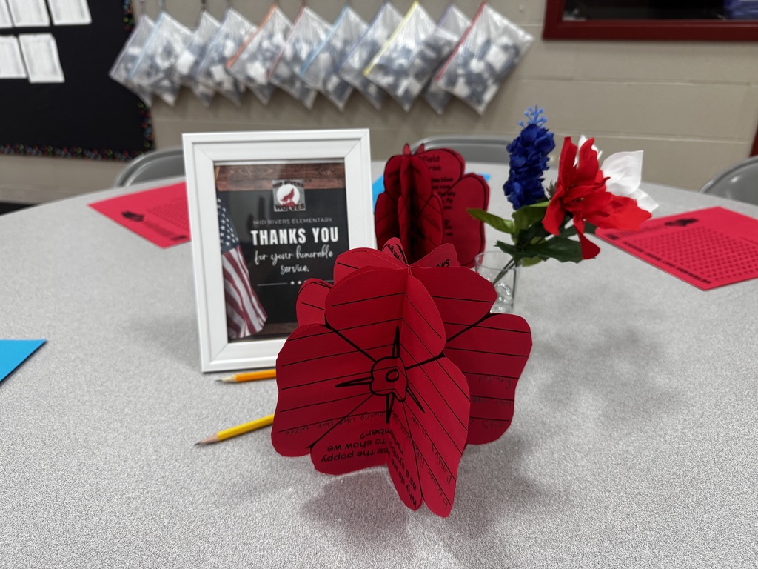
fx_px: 526
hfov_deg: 71.6
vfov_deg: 56.8
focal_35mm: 24
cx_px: 379
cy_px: 284
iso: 200
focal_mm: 6.76
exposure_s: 1/120
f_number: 1.78
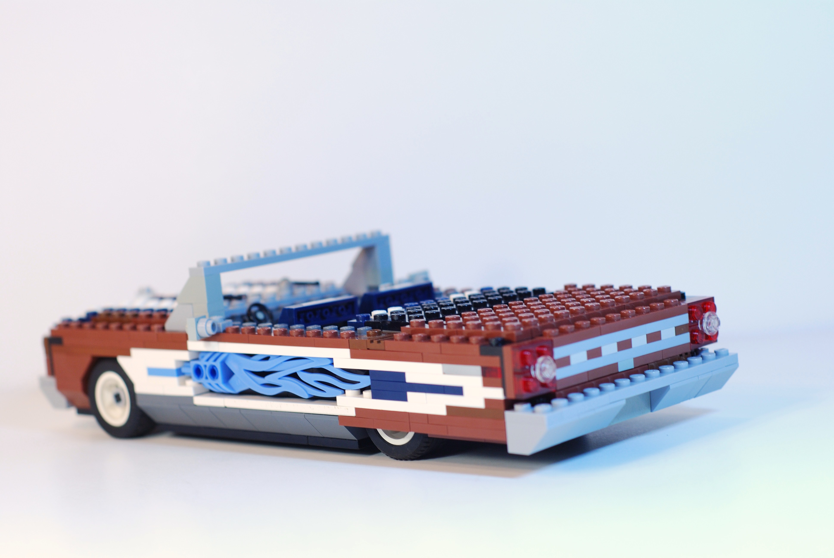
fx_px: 1740
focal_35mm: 75
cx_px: 417
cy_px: 279
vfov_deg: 18.2
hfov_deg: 27.0
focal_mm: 50
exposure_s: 1/50
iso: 200
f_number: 4
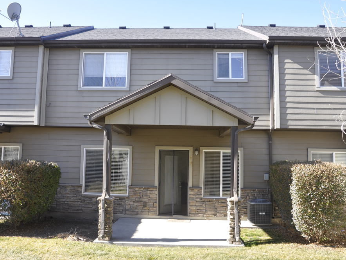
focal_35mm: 30
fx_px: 300
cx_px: 163
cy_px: 128
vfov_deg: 46.8
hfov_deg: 59.9
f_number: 9
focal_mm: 18
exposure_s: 1/80
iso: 200
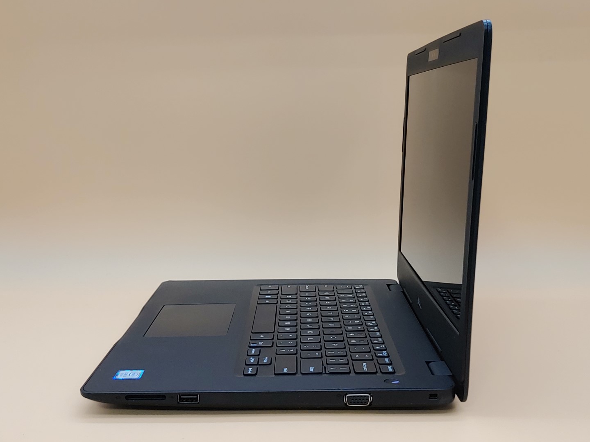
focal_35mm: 46
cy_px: 221
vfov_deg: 31.5
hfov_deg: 41.2
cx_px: 295
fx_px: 784
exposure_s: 1/71
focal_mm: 4.36
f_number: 1.8
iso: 50
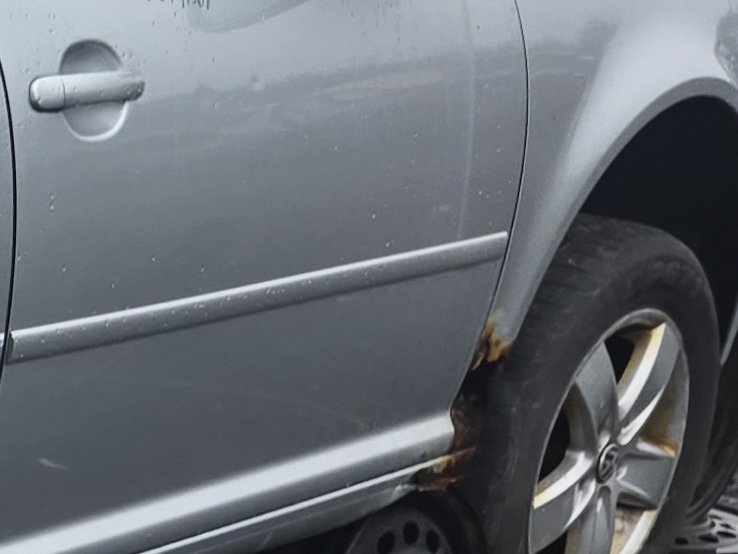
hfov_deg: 12.9
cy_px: 430
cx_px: -898
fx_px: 2687
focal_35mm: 126
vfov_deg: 11.7
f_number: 1.8
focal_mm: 5.4
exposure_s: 1/286
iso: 25
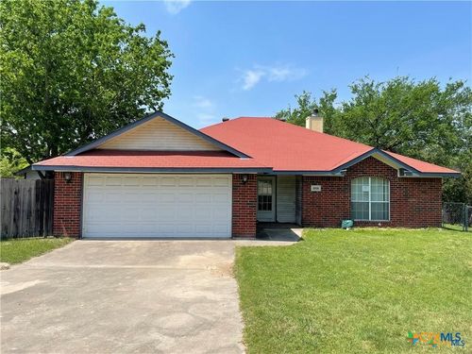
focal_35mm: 26
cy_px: 177
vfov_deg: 53.1
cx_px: 236
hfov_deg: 67.3
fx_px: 355
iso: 32
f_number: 1.6
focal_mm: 4.2
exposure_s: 1/2959
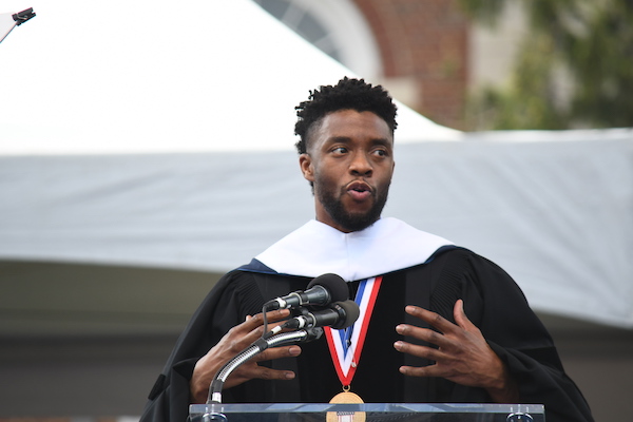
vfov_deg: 3.5
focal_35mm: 390
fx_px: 6857
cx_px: 316
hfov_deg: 5.3
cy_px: 211
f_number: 9
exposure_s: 1/500
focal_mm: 260
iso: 400
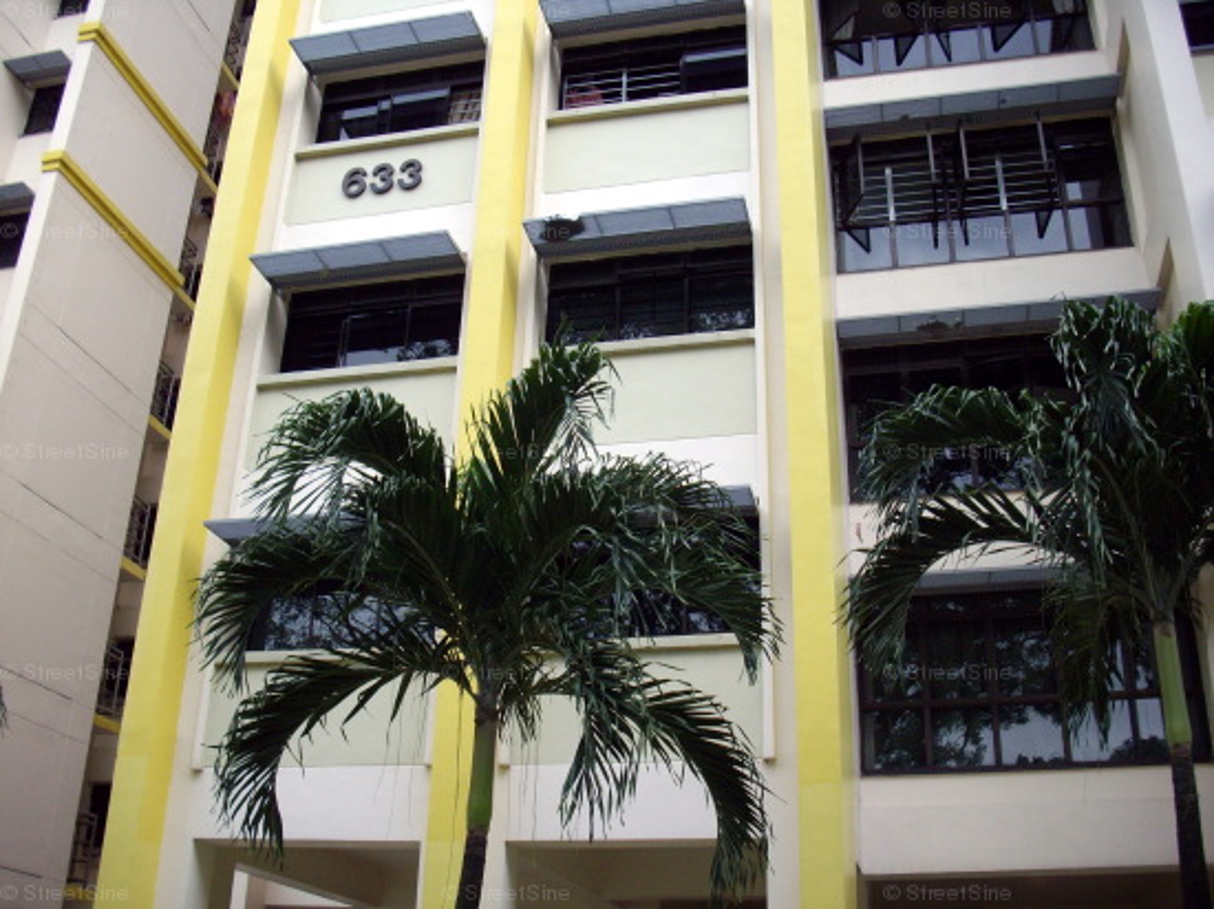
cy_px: 454
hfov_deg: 50.2
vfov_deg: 38.6
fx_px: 1297
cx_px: 607
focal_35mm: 37
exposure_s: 1/80
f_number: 2.8
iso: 160
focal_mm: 6.2
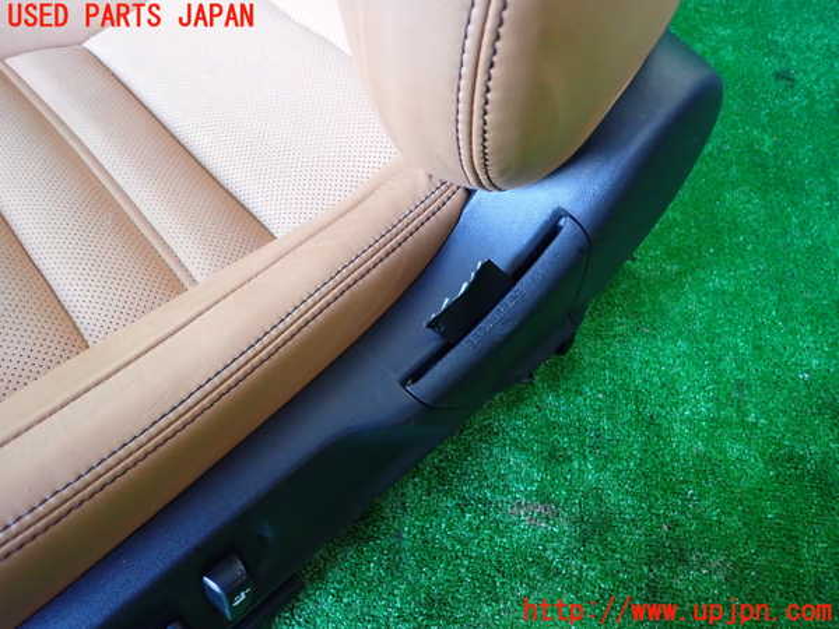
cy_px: 314
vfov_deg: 54.9
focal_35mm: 25
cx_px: 420
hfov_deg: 69.4
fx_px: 606
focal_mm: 4.5
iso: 640
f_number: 2
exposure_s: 1/30
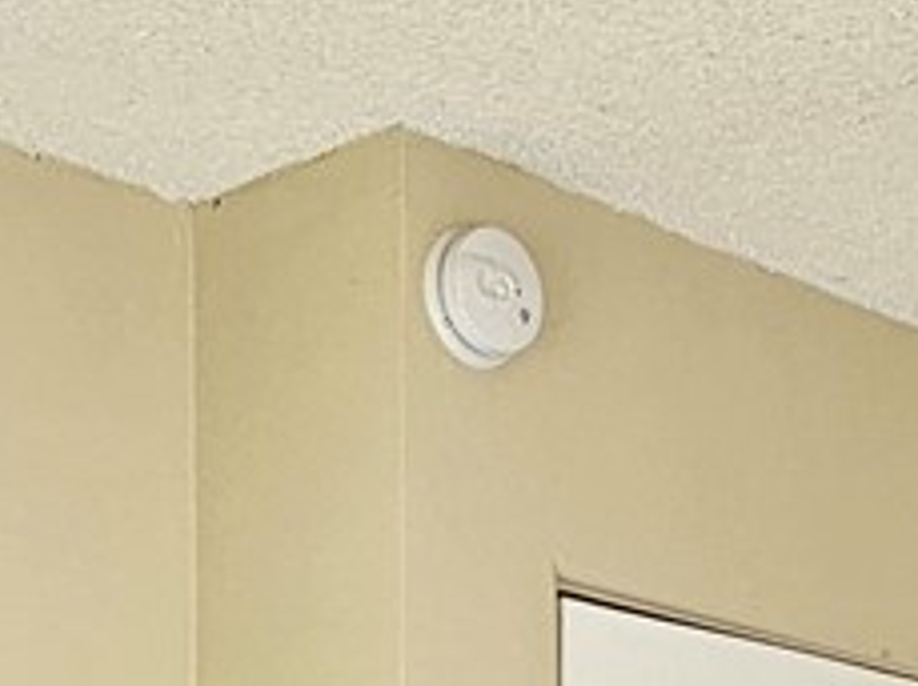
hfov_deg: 21.4
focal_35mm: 91
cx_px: 702
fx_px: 2409
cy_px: 1336
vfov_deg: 13.9
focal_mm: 2.2
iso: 160
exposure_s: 1/60
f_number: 2.2
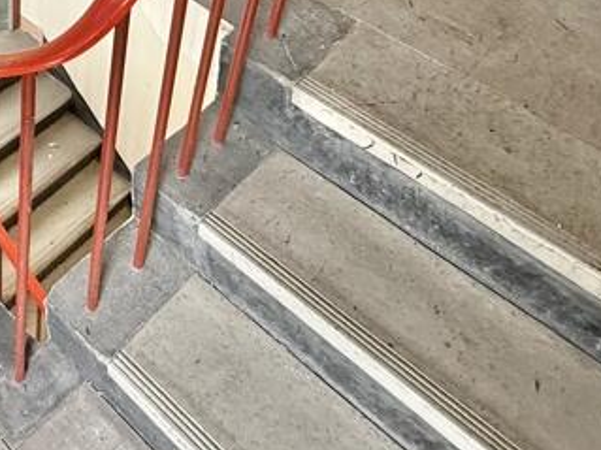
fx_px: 781
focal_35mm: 45
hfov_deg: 38.9
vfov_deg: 29.2
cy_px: -41
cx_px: 53
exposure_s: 1/99
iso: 250
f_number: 2.2
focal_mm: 2.22
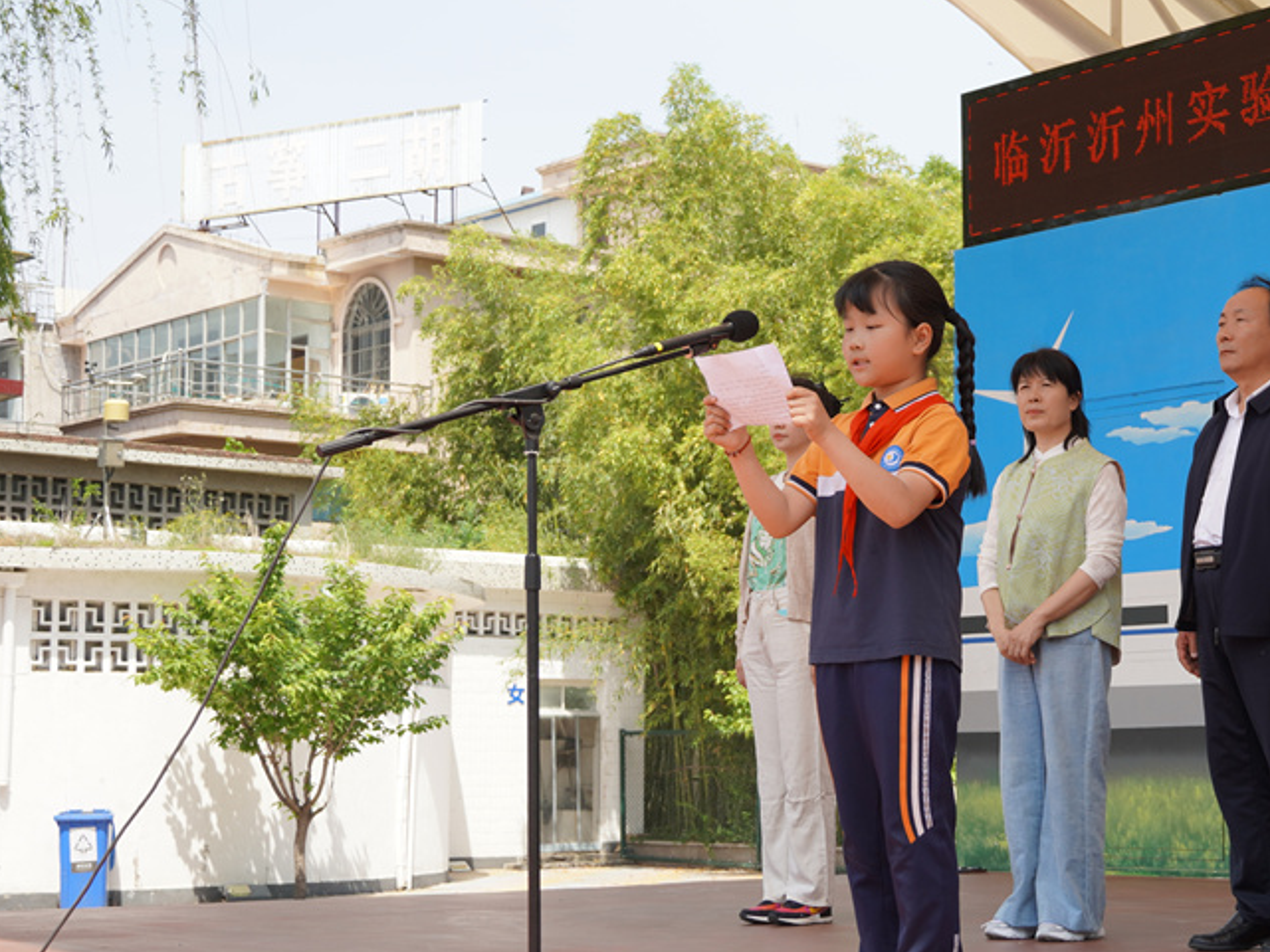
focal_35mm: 72
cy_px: 588
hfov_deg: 26.6
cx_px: 979
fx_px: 2642
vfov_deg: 20.4
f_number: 5
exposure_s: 1/320
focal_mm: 32
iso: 100
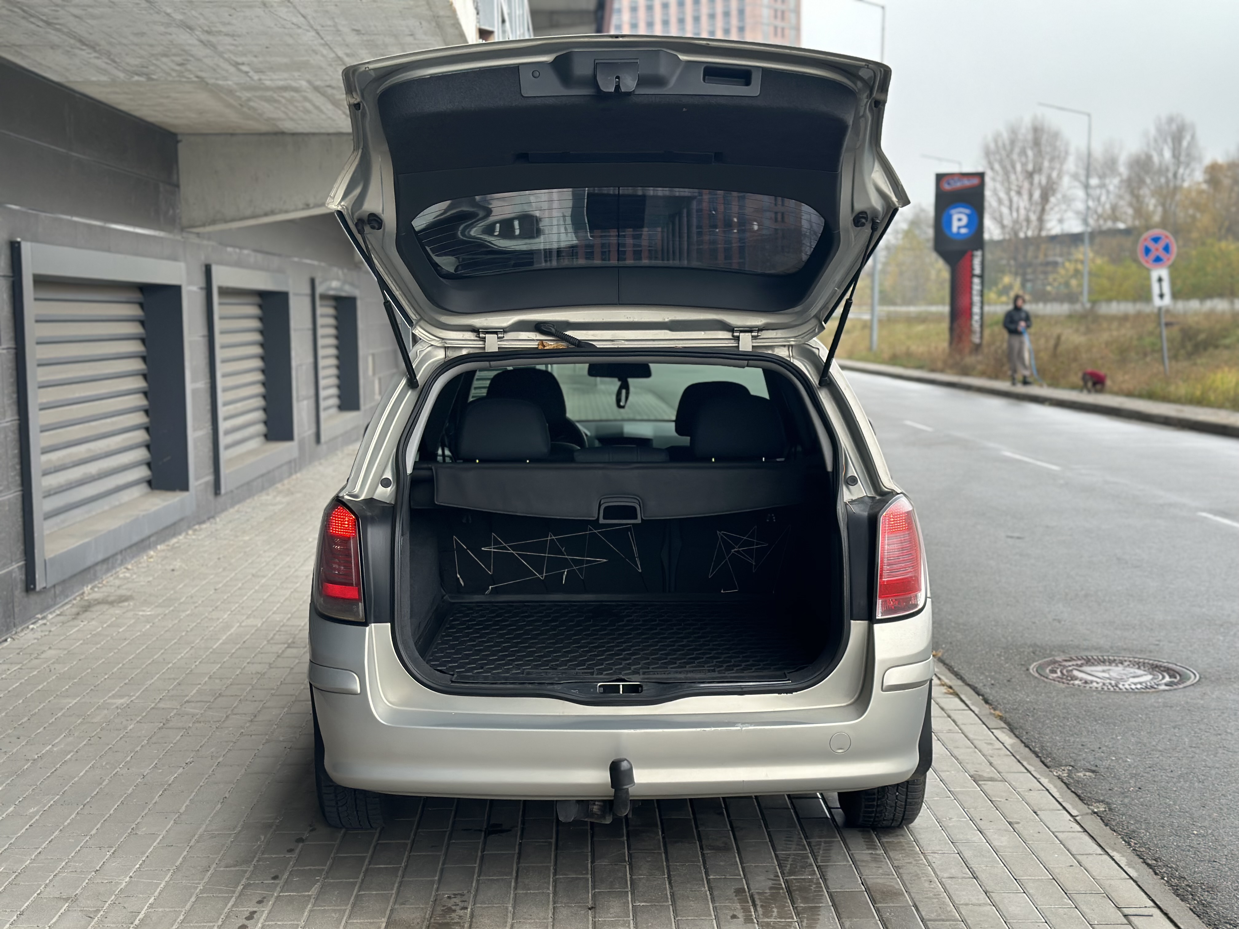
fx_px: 1718
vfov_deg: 30.3
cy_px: 464
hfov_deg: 39.7
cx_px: 620
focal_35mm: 48
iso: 80
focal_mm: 6.86
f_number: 1.78
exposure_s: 1/354
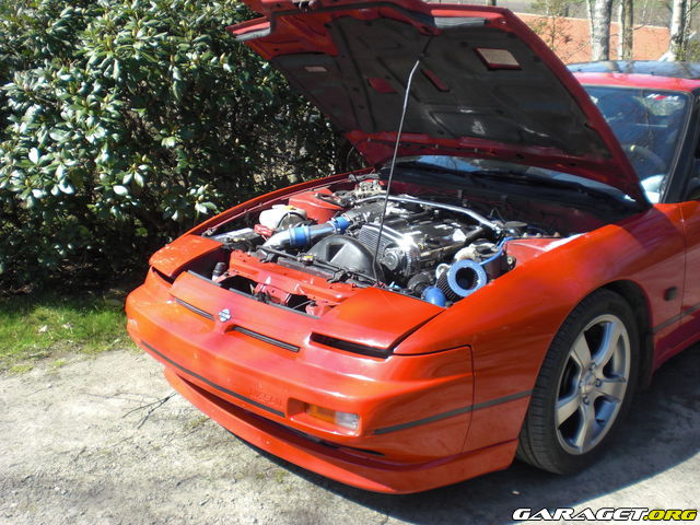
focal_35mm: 38
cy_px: 262
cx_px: 350
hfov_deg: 49.0
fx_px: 768
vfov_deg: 37.7
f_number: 3.1
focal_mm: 6.3
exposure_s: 1/250
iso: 64
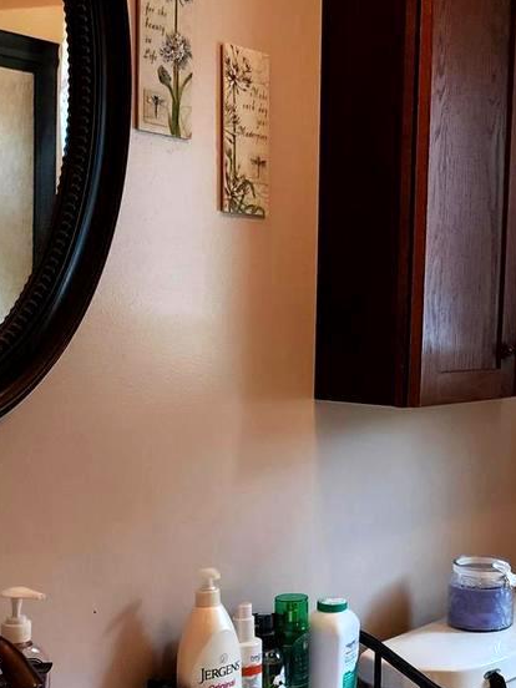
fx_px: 1272
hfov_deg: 22.1
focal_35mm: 64
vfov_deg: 30.1
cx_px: 511
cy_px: 434
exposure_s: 1/120
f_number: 1.8
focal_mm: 6.4
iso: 160
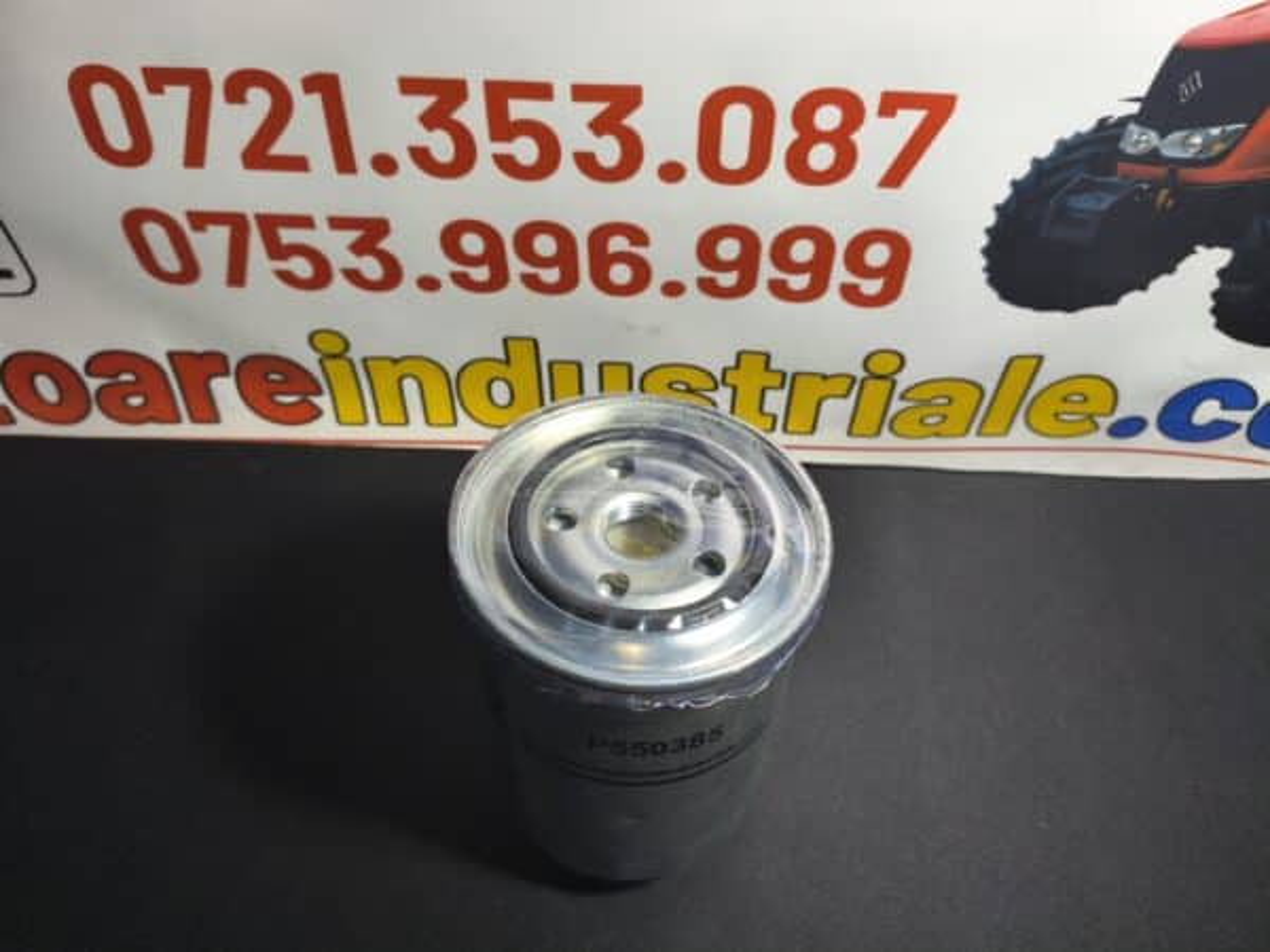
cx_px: 635
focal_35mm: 26
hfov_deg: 67.3
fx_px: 954
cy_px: 476
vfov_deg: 53.1
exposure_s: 1/99.9
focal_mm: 4.81
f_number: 1.8
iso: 141
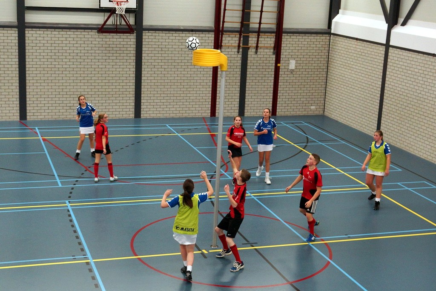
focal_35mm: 39
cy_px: 146
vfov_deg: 34.2
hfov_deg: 49.5
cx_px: 218
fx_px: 472
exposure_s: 1/250
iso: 800
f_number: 2.8
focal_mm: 26
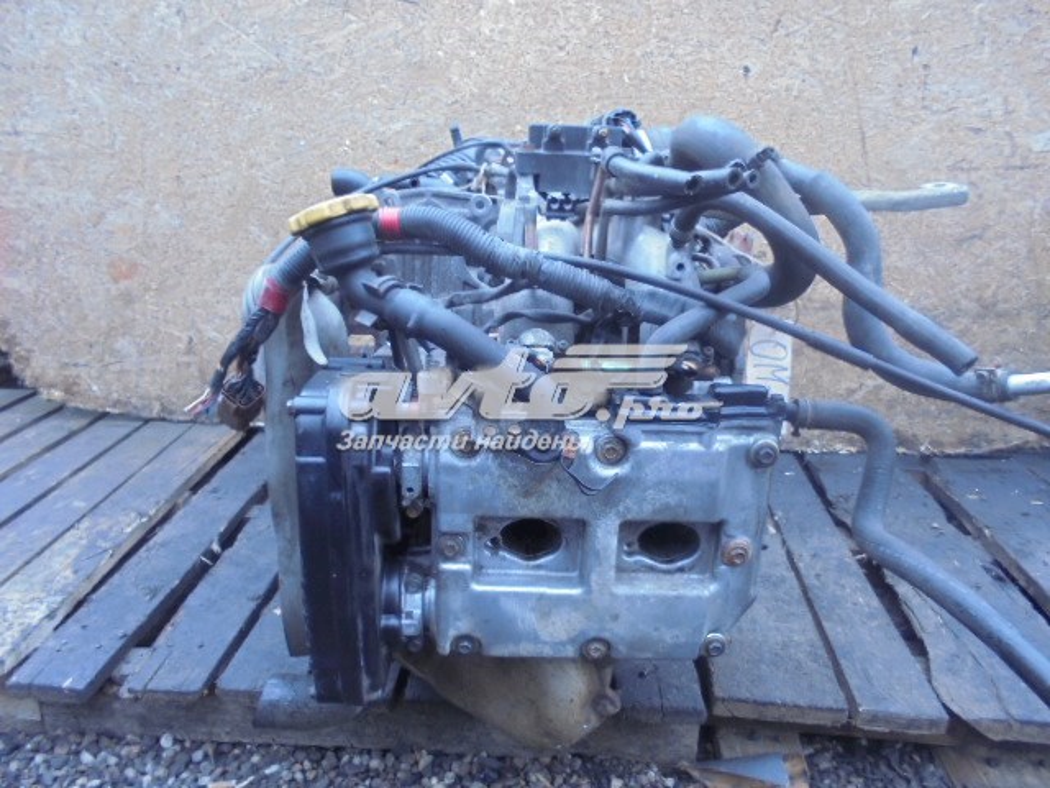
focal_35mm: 26
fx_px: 789
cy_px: 394
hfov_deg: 67.3
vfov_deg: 53.1
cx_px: 525
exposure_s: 1/30
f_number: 3.5
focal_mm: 4.6
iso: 160
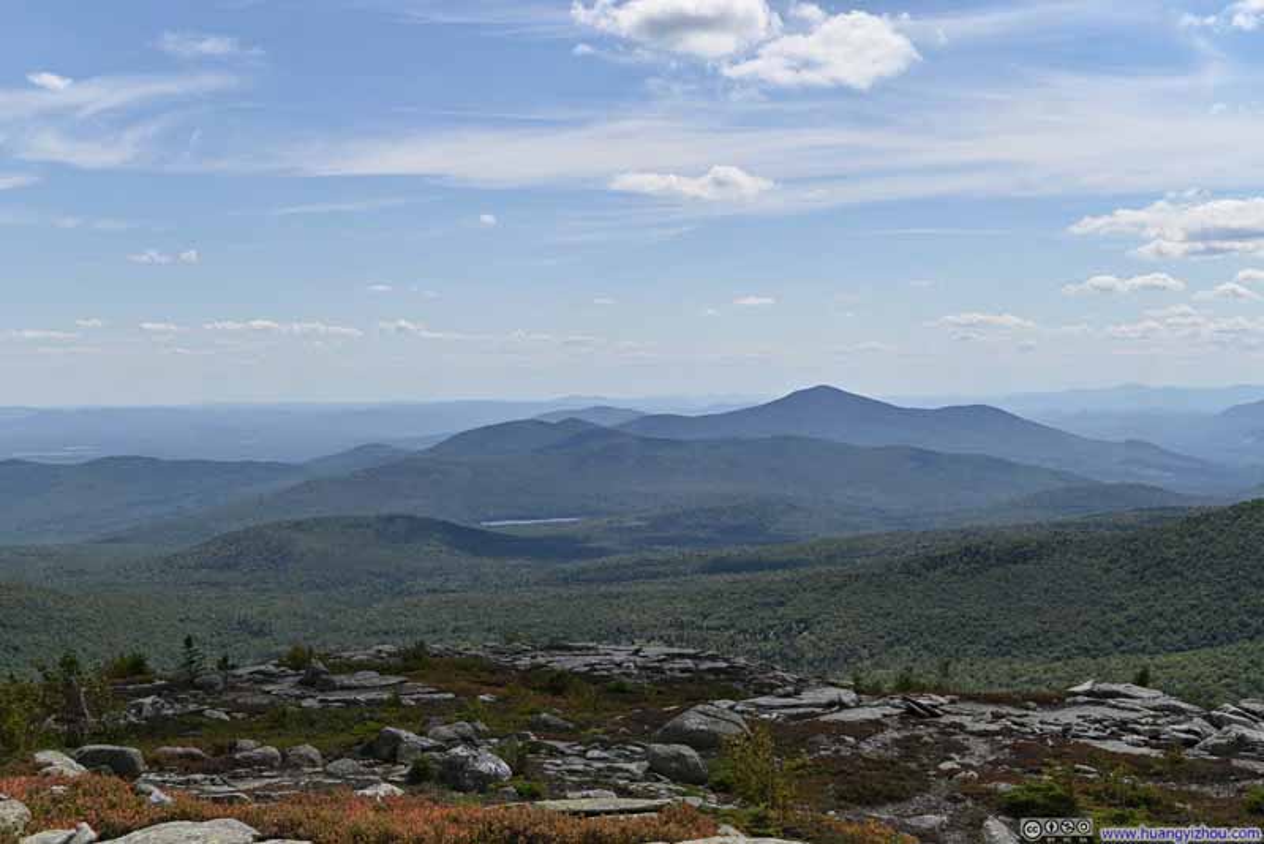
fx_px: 1545
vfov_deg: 30.5
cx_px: 632
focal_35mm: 44
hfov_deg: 44.5
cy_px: 422
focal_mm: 44
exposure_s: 1/1250
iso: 100
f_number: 6.3
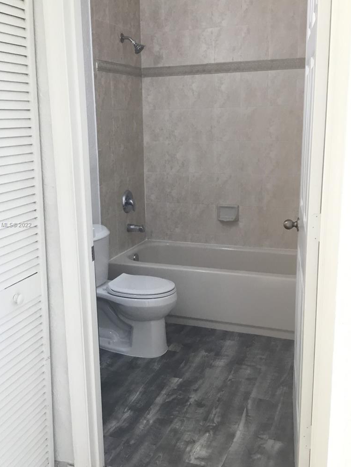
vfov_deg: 50.1
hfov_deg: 38.6
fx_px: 500
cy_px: 225
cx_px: 155
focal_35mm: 37
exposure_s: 1/30
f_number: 2.4
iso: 32
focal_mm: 3.3
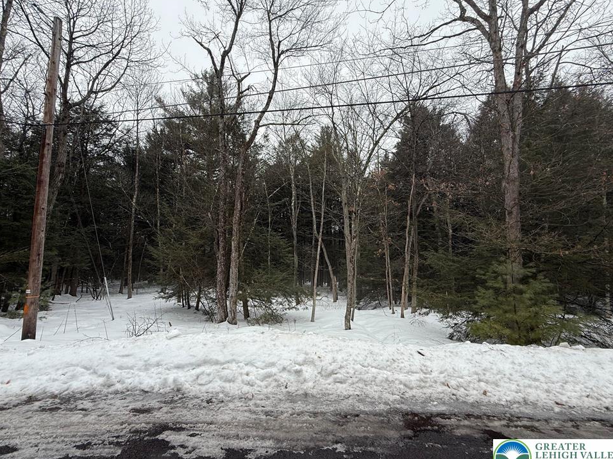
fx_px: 266
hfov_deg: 98.1
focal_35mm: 15
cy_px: 236
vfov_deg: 81.7
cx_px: 296
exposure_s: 1/445
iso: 50
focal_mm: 2.22
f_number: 2.2
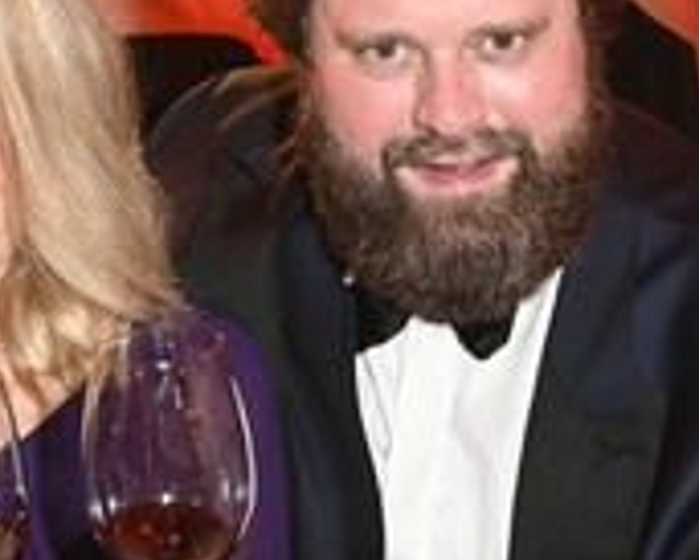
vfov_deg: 17.3
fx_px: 1842
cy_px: 302
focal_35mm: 89
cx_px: 235
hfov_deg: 21.4
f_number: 5.6
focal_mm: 36
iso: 2000
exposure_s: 1/30
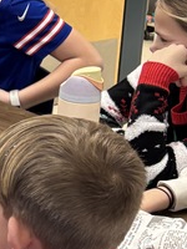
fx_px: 958
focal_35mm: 133
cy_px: 78
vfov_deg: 14.8
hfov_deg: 10.1
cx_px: -219
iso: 160
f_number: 1.6
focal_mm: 5.96
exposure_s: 1/60
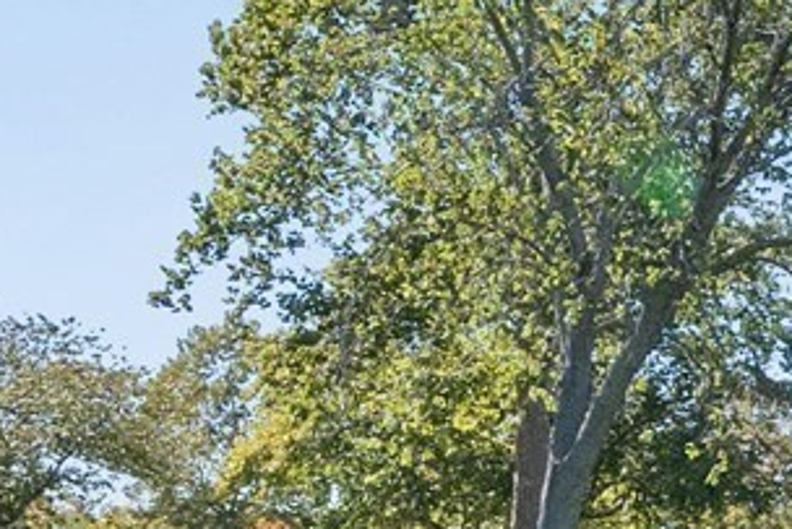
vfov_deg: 13.4
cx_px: 985
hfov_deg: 18.9
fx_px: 2223
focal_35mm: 101
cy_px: 507
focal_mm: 10
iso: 250
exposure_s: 1/250
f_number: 11
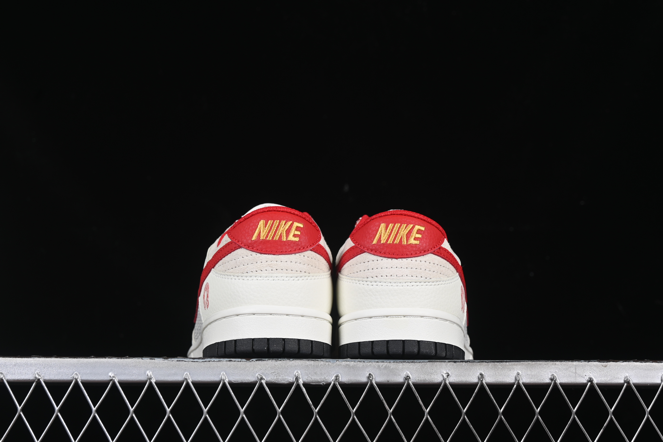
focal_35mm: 75
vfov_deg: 18.2
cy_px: 221
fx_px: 1381
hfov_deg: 27.0
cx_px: 332
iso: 160
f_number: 8
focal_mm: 50
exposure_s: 1/80
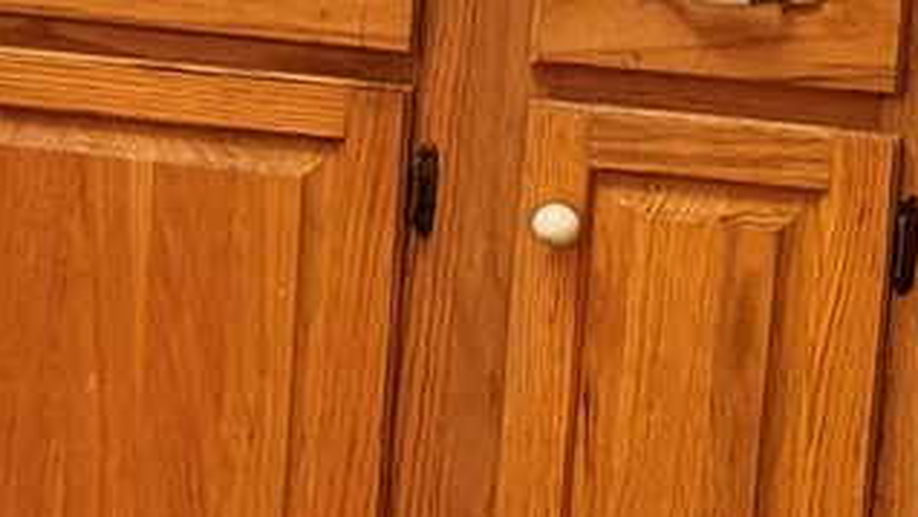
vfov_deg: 7.5
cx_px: -1342
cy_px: -323
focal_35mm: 158
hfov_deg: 11.2
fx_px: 3847
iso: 250
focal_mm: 6.76
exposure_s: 1/60
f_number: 1.78
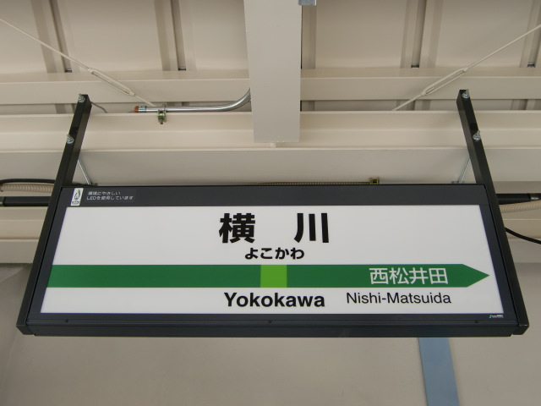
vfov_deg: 36.8
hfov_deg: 47.9
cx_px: 270
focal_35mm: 39
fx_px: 610
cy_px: 203
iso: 64
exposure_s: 1/60
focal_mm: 6.9
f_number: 3
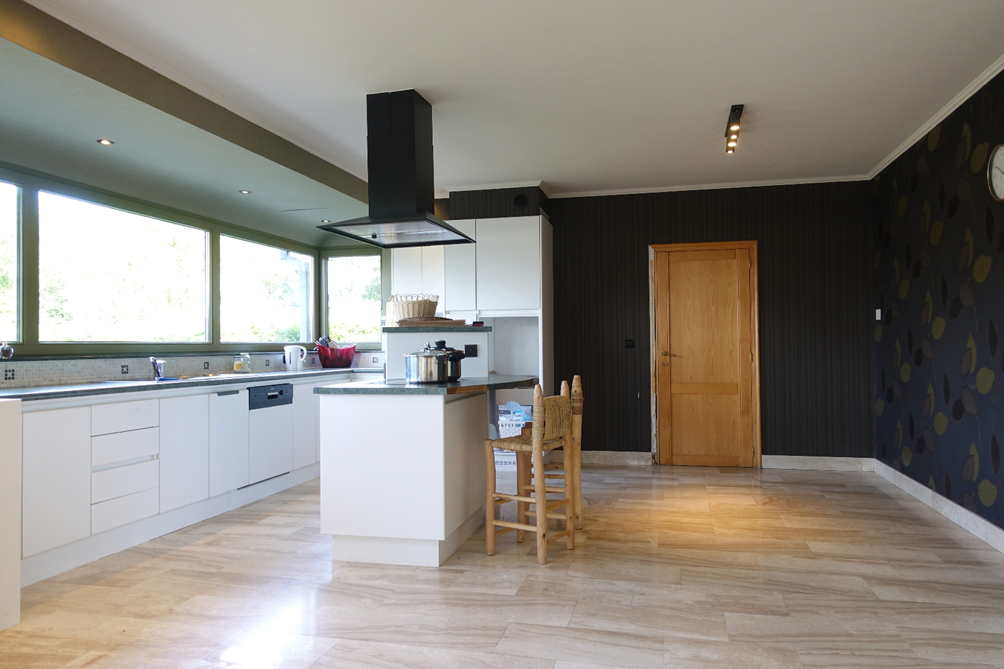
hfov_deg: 73.7
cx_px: 502
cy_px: 334
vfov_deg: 53.1
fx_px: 669
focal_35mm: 24
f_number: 2.8
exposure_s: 1/30
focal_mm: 8.8
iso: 125
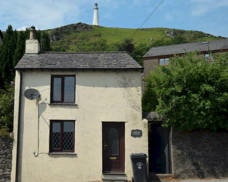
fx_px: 324
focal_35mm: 48
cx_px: 70
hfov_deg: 38.2
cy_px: 94
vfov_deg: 31.4
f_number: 9
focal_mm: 24
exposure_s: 1/320
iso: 200
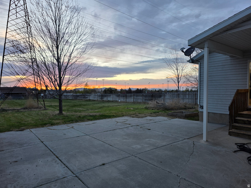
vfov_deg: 58.9
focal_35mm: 23
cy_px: 94
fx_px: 167
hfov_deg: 73.9
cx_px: 126
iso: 64
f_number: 1.7
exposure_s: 1/180
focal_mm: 6.3
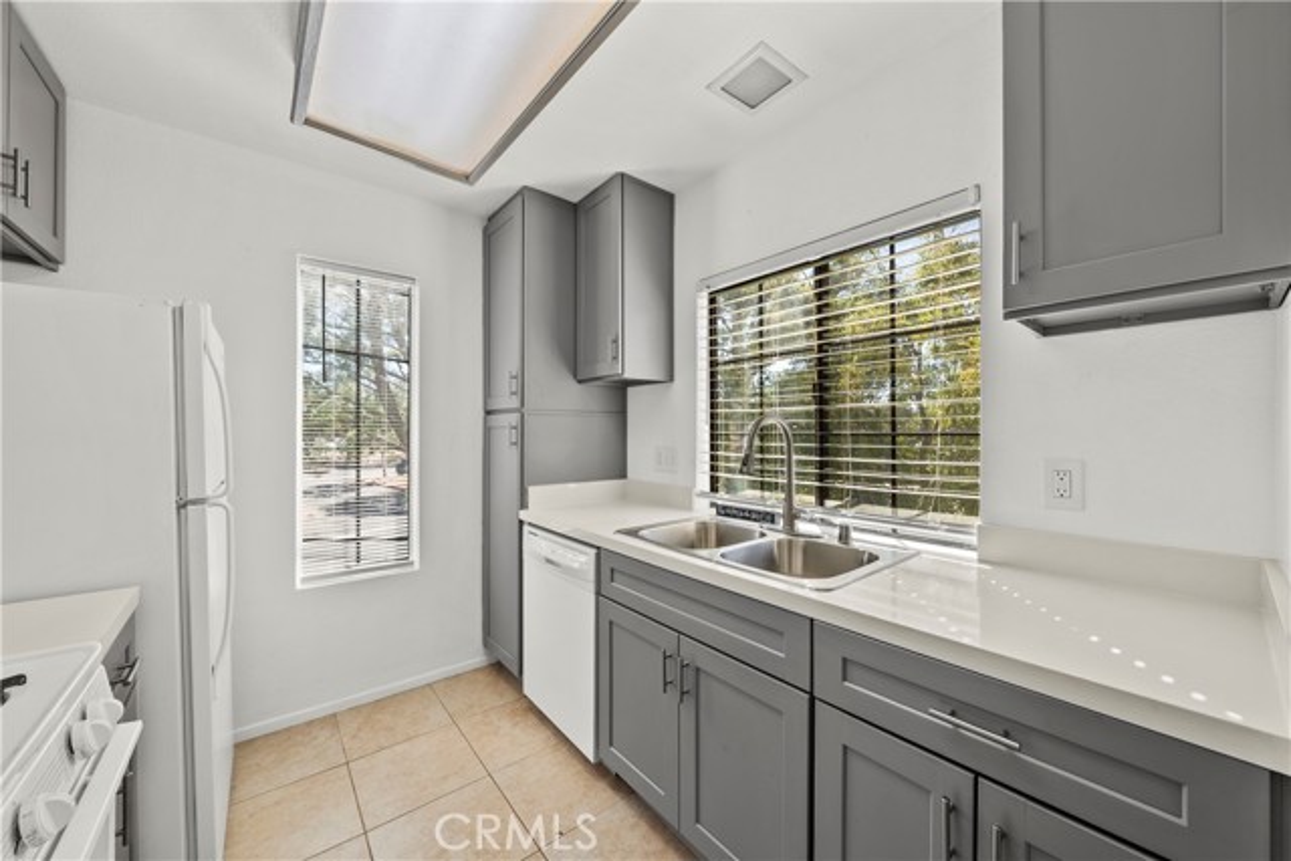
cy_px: 430
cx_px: 646
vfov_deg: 85.5
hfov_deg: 108.3
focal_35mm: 13
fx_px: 466
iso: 250
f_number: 9
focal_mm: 13
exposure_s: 1/13
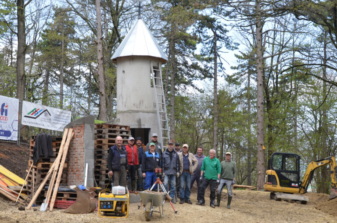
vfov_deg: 34.1
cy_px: 112
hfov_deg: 49.6
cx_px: 168
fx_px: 364
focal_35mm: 39
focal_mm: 26
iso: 640
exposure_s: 1/320
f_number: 9
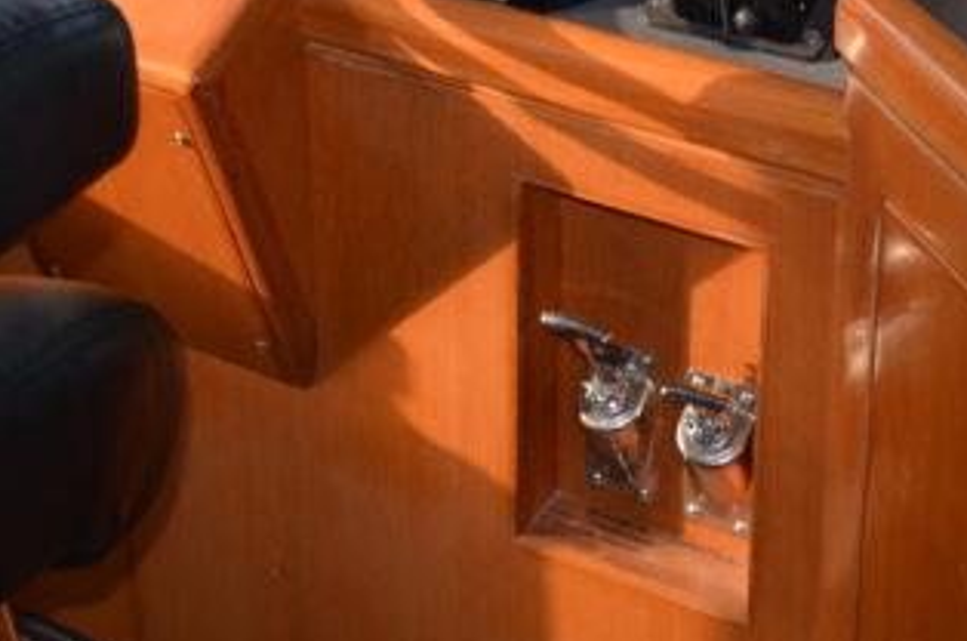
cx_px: 339
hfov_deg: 23.1
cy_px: -364
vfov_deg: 14.3
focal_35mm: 88
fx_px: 2359
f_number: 3.5
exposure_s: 1/200
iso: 160
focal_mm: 18
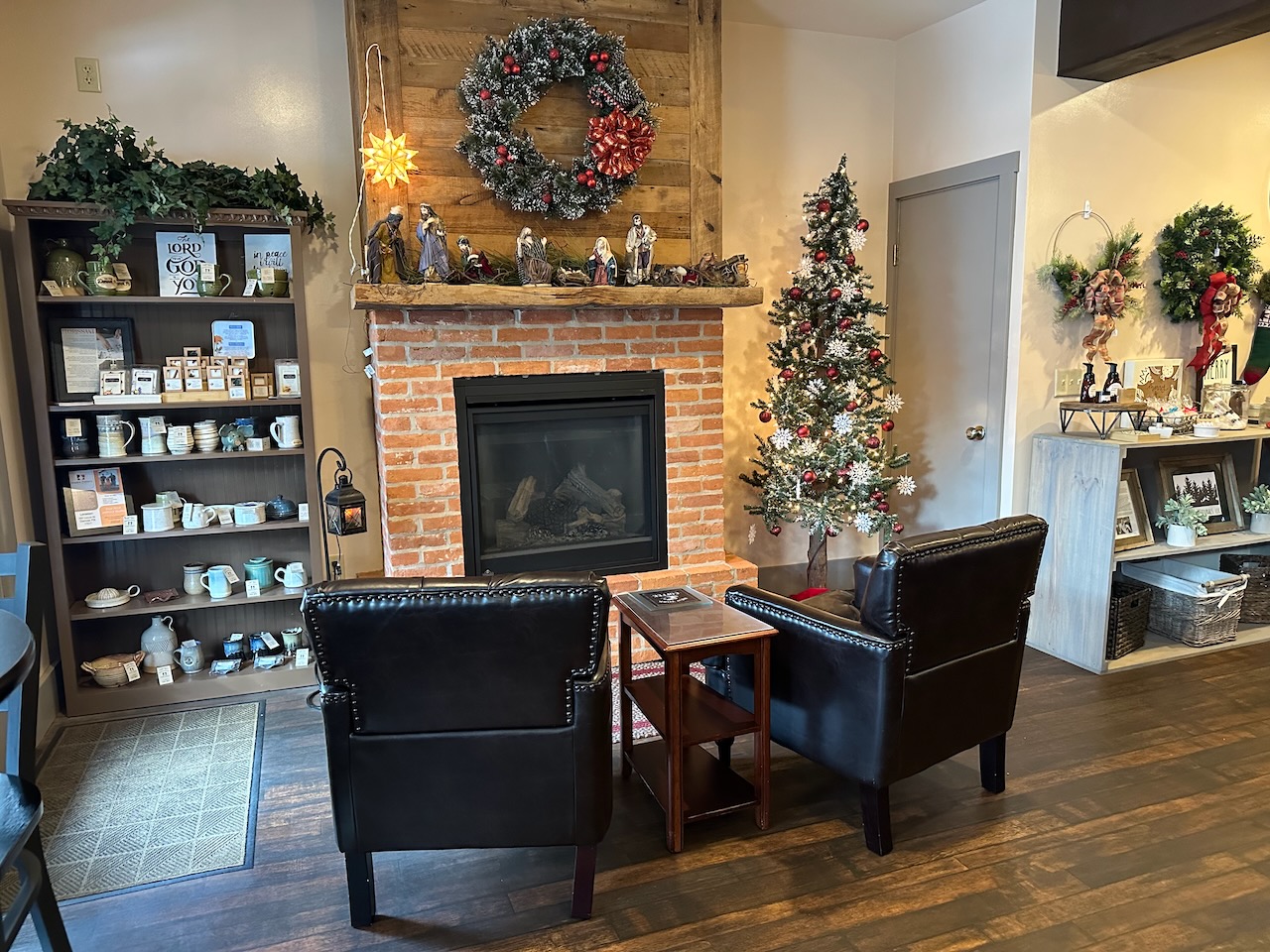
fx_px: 881
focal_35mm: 24
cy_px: 476
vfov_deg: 56.8
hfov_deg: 71.6
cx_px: 635
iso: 800
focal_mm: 6.86
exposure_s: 1/60
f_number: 1.78
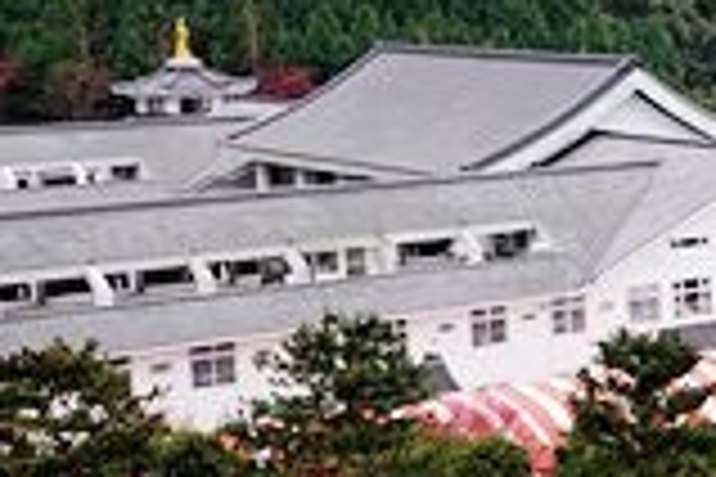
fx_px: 1949
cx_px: 1391
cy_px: 272
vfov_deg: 14.0
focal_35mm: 98
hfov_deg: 16.4
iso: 125
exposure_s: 1/160
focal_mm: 9
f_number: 2.8
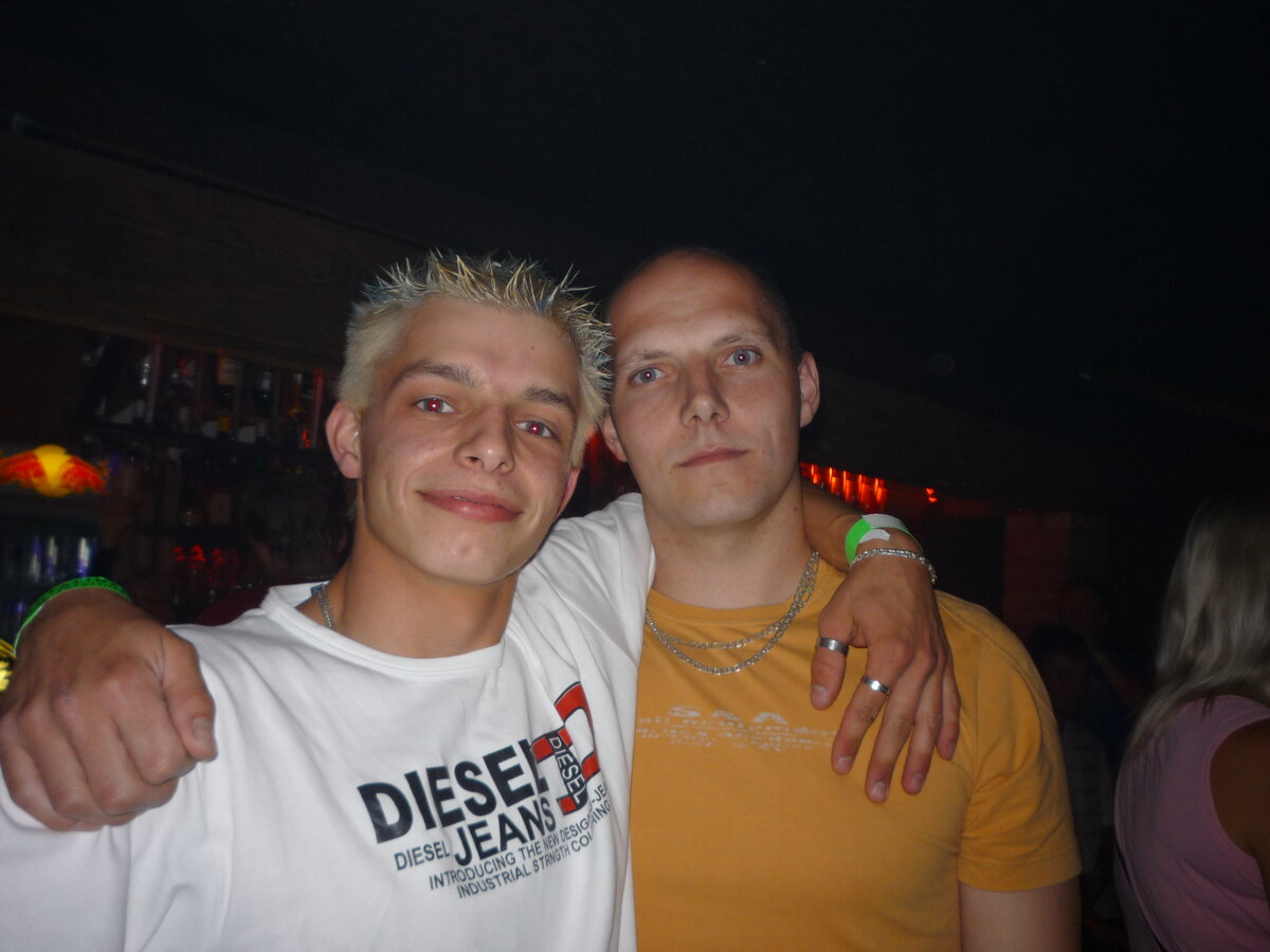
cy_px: 476
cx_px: 635
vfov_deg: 44.2
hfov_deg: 56.8
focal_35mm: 32
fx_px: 1174
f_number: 3.3
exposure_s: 1/30
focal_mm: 5.2
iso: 100
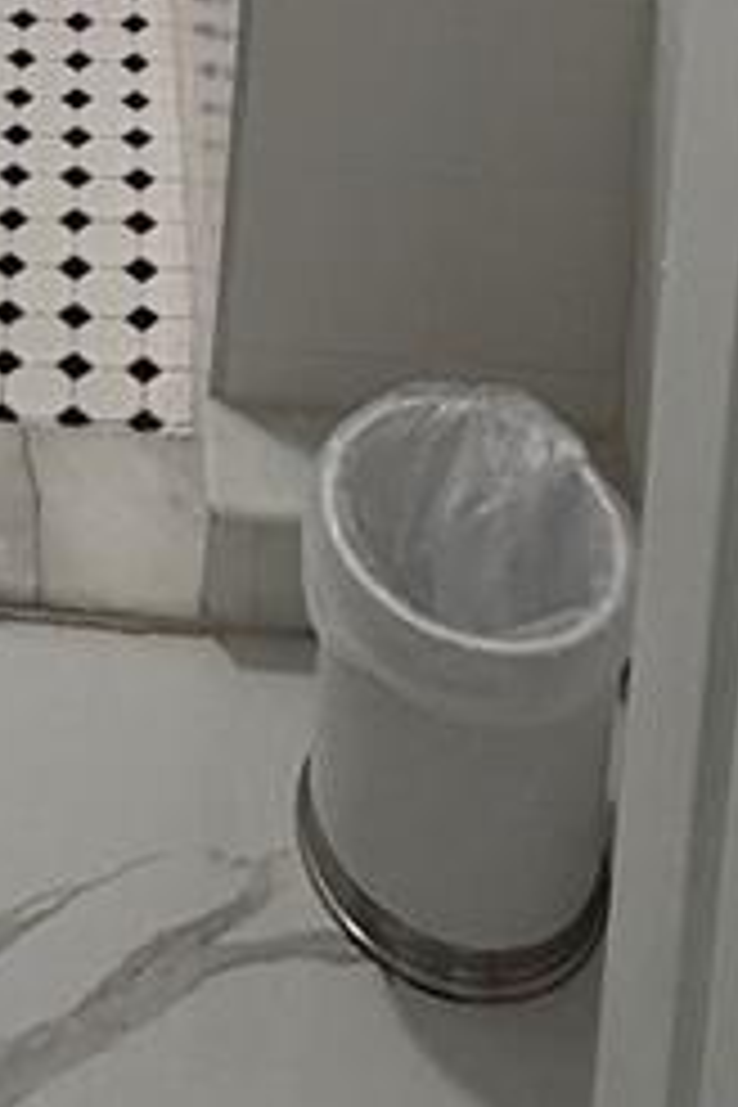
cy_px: -999
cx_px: -86
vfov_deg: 19.4
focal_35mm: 71
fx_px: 2183
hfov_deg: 18.4
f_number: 2.2
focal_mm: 2.22
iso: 200
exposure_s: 1/120
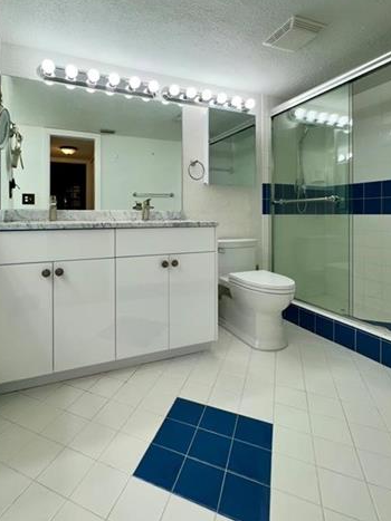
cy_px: 214
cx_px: 164
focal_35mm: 18
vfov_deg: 86.9
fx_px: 271
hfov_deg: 71.1
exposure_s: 1/122
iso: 40
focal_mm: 2.22
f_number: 2.2
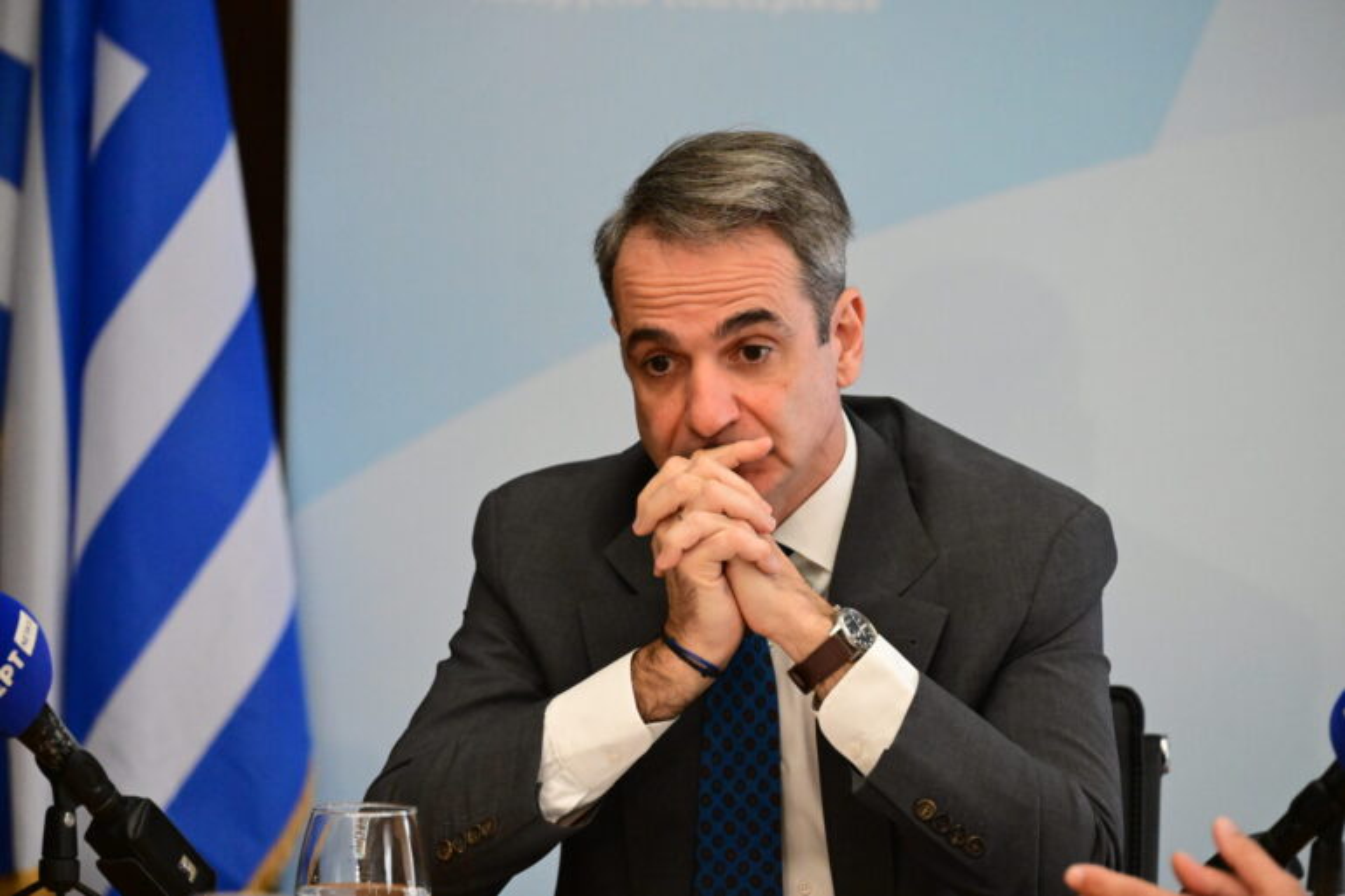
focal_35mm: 200
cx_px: 672
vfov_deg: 6.9
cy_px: 448
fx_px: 7470
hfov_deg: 10.3
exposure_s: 1/400
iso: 10000
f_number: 4.5
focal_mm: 200
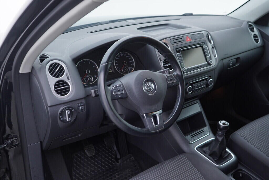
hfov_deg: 53.1
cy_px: 90
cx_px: 134
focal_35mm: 36
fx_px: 269
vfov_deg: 36.9
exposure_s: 1/40
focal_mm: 24
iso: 125
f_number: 2.8
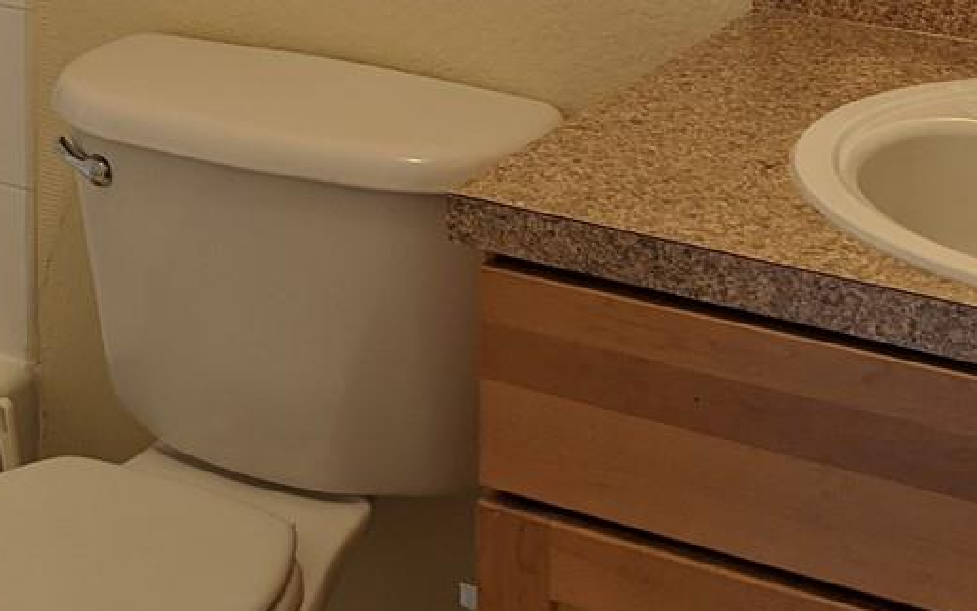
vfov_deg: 14.2
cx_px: 72
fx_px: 2370
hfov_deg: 22.6
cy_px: -152
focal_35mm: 89
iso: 53
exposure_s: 1/60
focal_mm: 4.38
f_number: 1.73
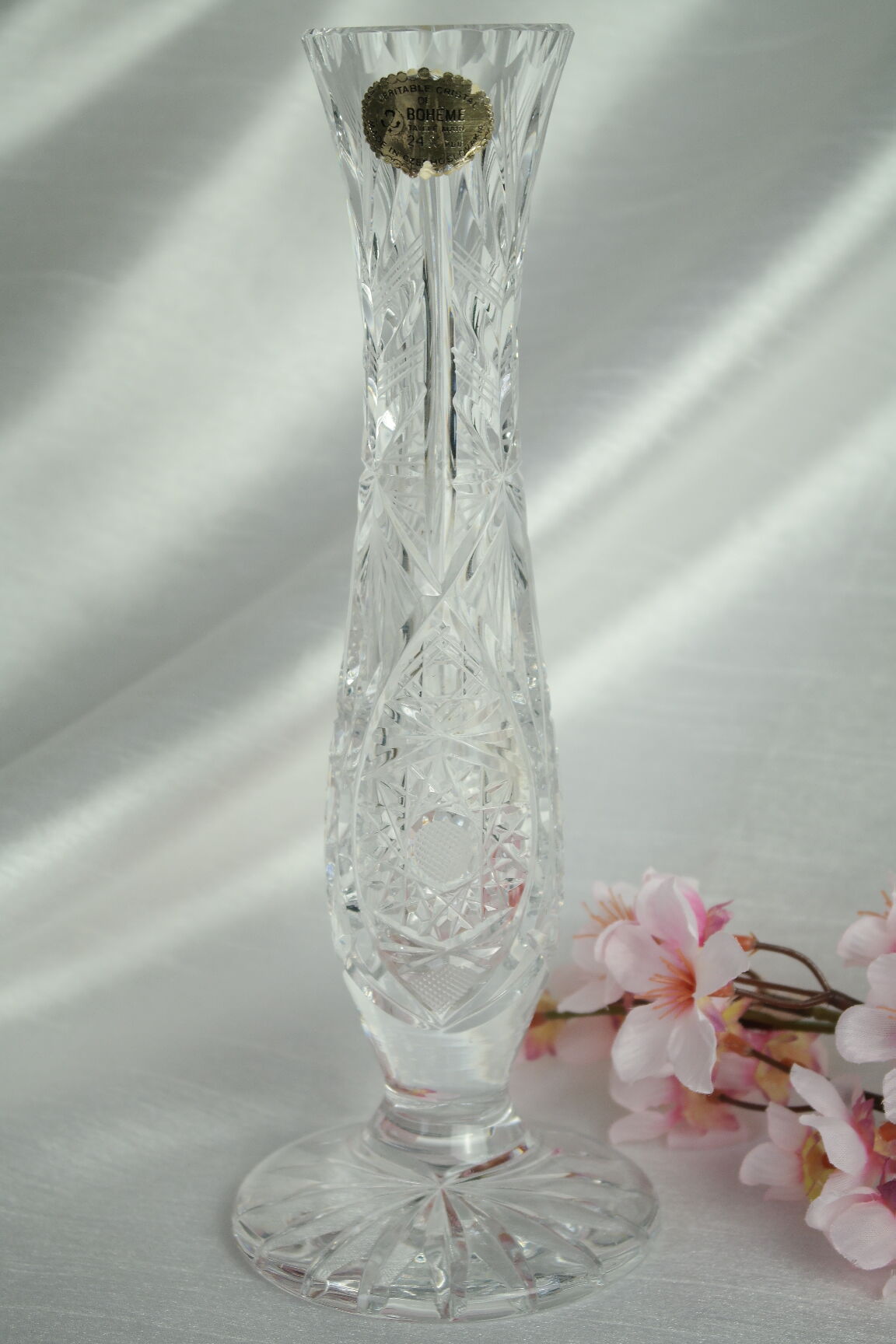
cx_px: 448
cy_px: 672
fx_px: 2576
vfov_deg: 29.2
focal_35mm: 69
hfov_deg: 19.7
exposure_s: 1/30
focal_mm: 45
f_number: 9
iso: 200
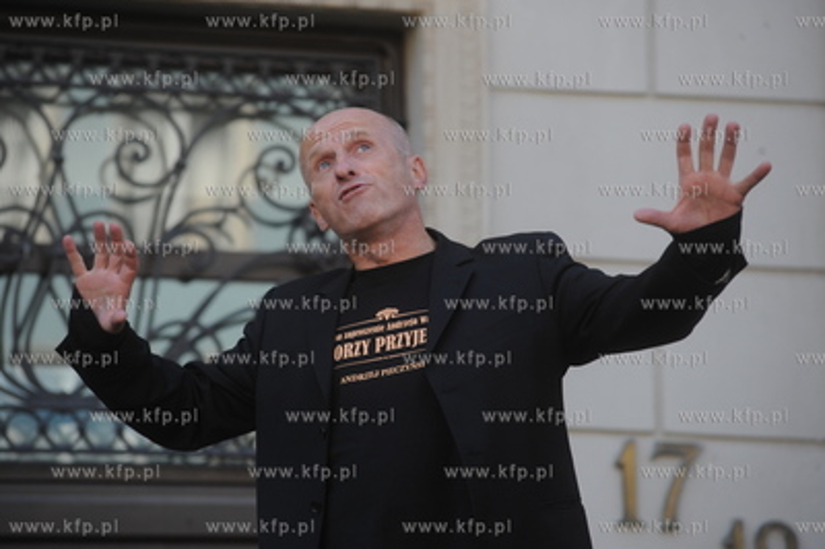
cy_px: 274
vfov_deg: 6.9
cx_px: 412
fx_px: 4579
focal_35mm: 200
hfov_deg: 10.3
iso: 400
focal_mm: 200
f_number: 5.6
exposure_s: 1/400
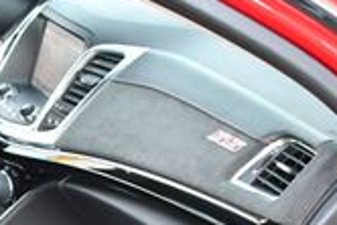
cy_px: 343
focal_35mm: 139
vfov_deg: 9.6
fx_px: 1302
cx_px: -126
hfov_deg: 14.0
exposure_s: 1/160
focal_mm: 18
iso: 800
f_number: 3.5
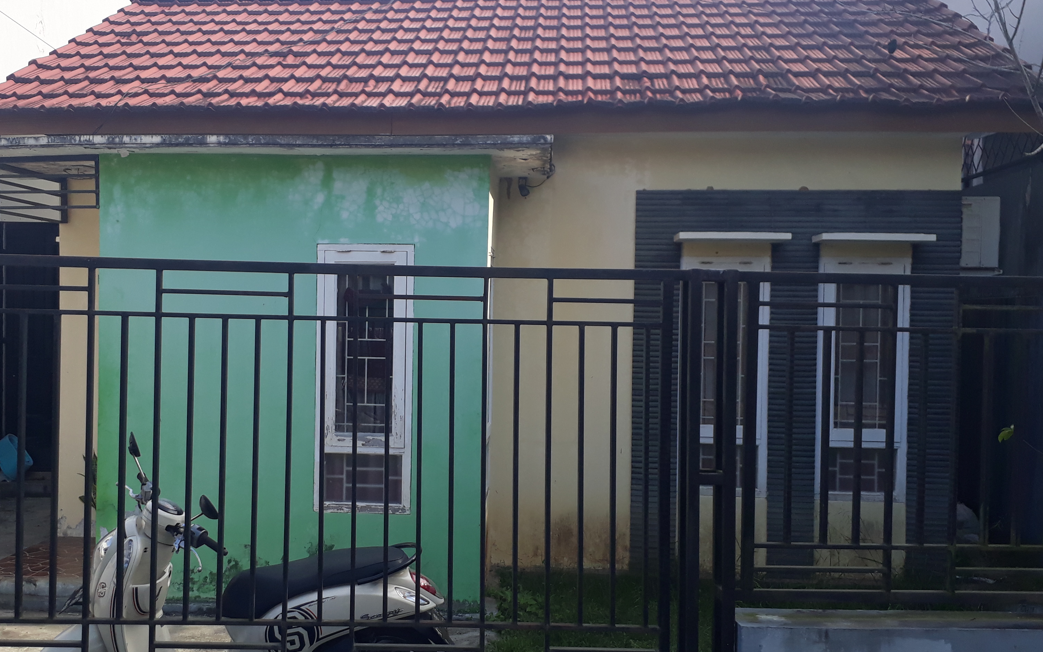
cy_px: 343
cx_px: 426
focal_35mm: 39
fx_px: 1109
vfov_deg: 32.8
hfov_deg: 50.1
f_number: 1.9
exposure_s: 1/495
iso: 40
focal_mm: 3.6
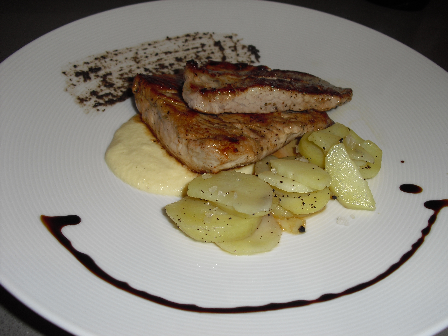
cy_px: 168
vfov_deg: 39.7
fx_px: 466
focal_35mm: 36
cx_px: 224
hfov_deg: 51.4
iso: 64
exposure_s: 1/60
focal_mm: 6.3
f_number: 3.1
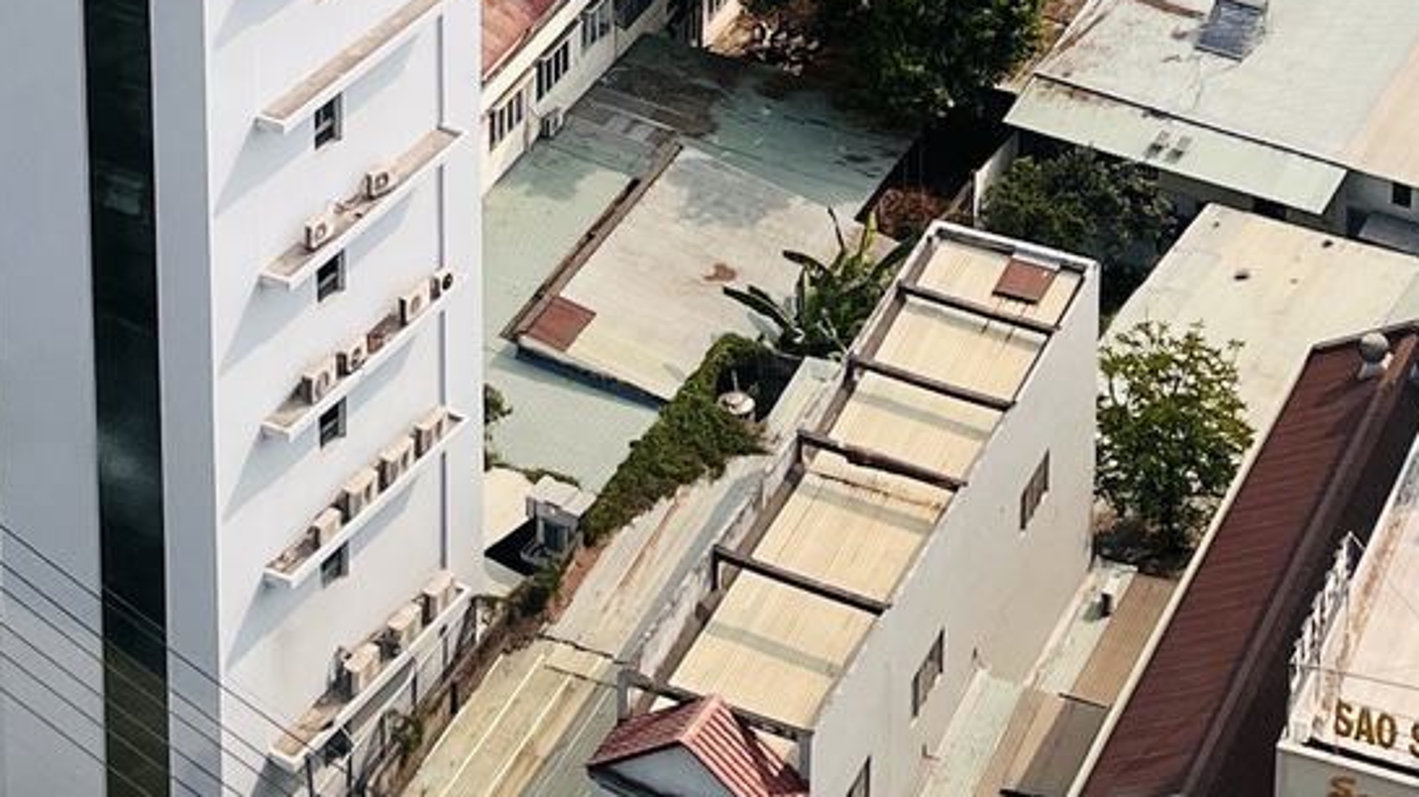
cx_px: 971
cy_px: -1125
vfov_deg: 10.1
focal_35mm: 104
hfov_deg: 20.5
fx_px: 3911
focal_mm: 5.1
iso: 50
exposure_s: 1/2024
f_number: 1.6
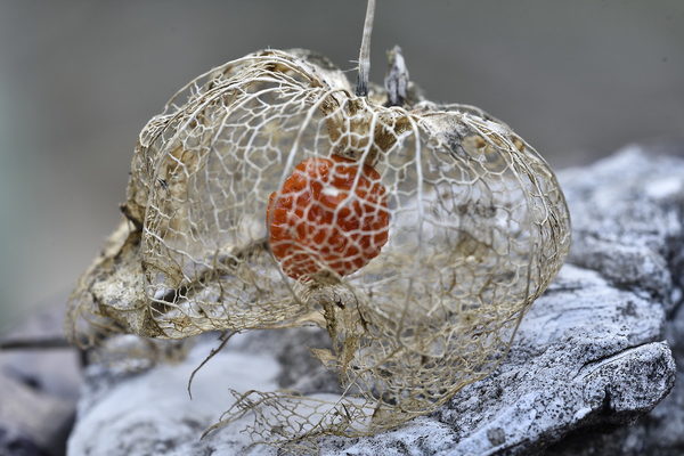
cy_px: 228
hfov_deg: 6.9
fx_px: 5700
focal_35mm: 300
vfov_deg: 4.6
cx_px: 342
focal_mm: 200
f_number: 16
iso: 100
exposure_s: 1/4
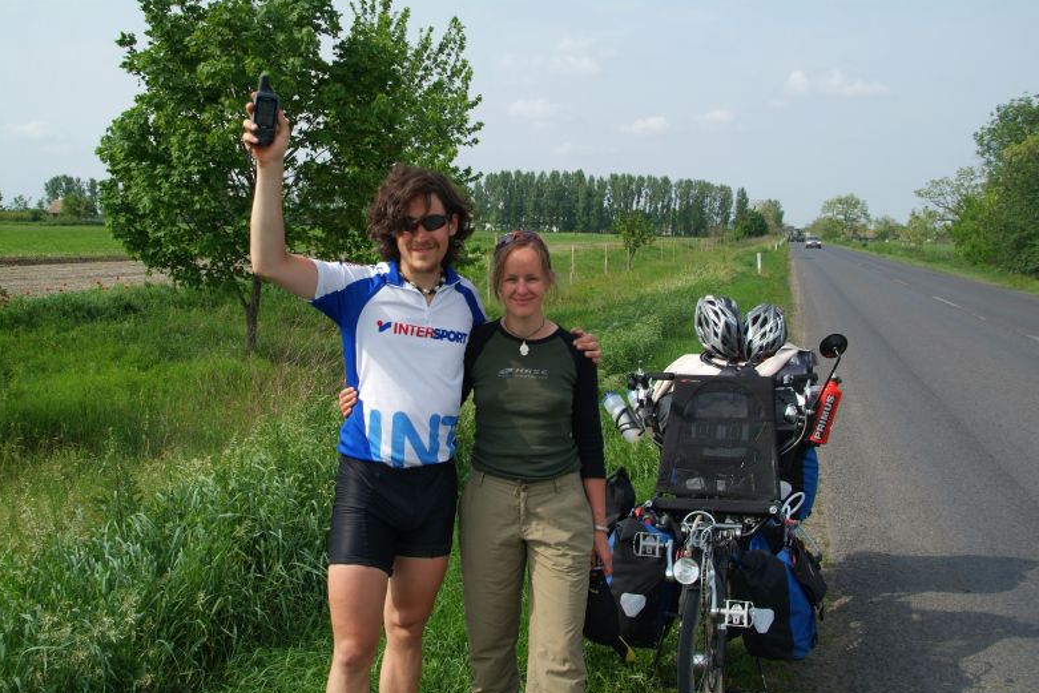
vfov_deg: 33.4
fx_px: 1155
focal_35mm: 40
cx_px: 528
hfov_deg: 48.4
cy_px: 352
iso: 200
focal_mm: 26
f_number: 9.5
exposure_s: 1/350
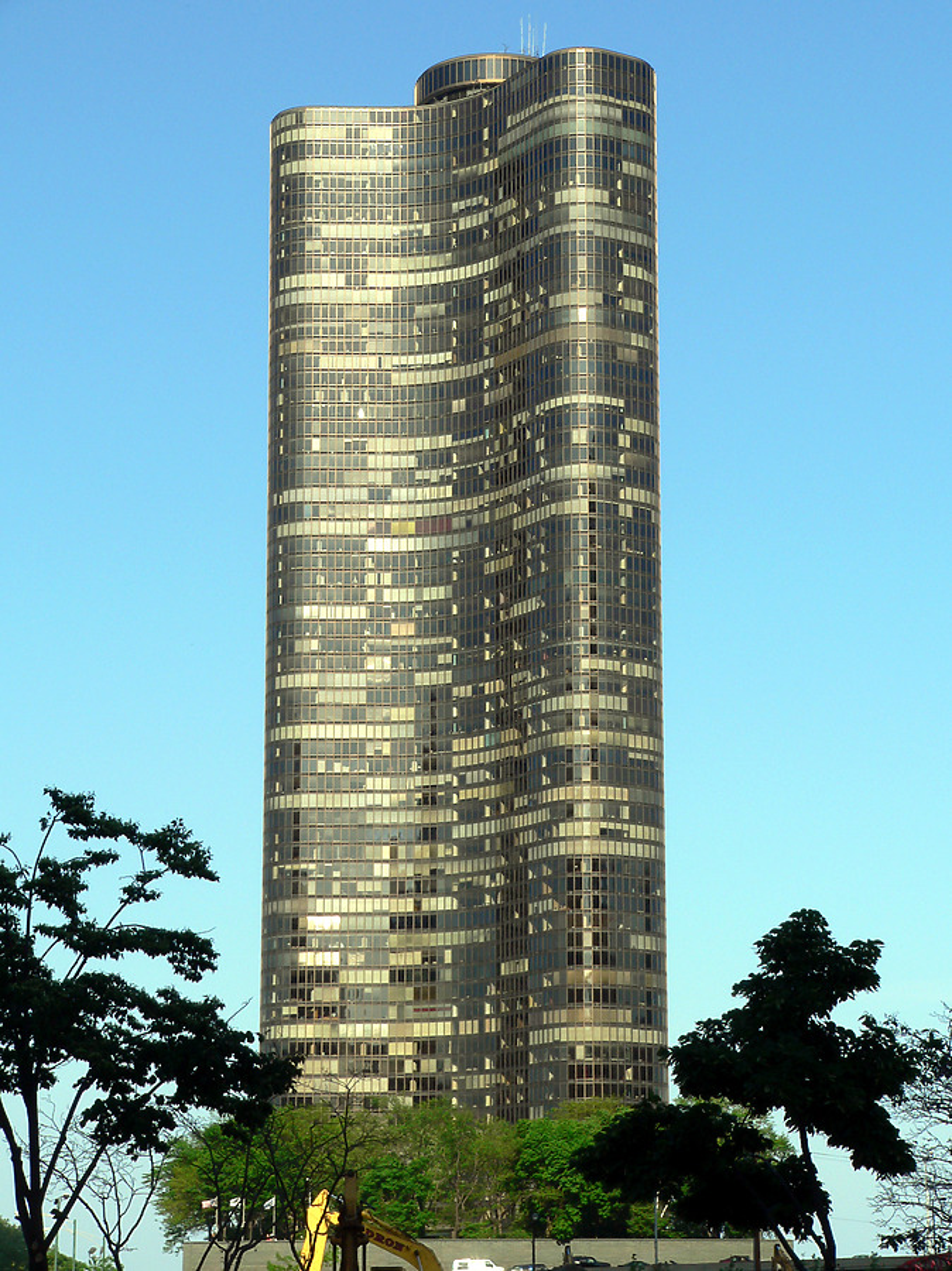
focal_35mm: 78
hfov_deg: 18.9
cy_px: 636
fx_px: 2863
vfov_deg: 25.0
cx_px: 476
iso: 80
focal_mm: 12.9
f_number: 5.2
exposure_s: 1/500
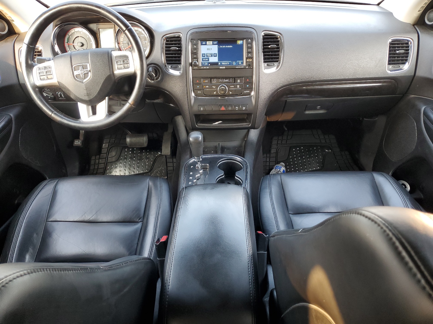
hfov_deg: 67.3
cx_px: 216
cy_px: 162
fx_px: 325
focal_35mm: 26
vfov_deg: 53.1
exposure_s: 1/60.2
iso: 67
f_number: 1.5
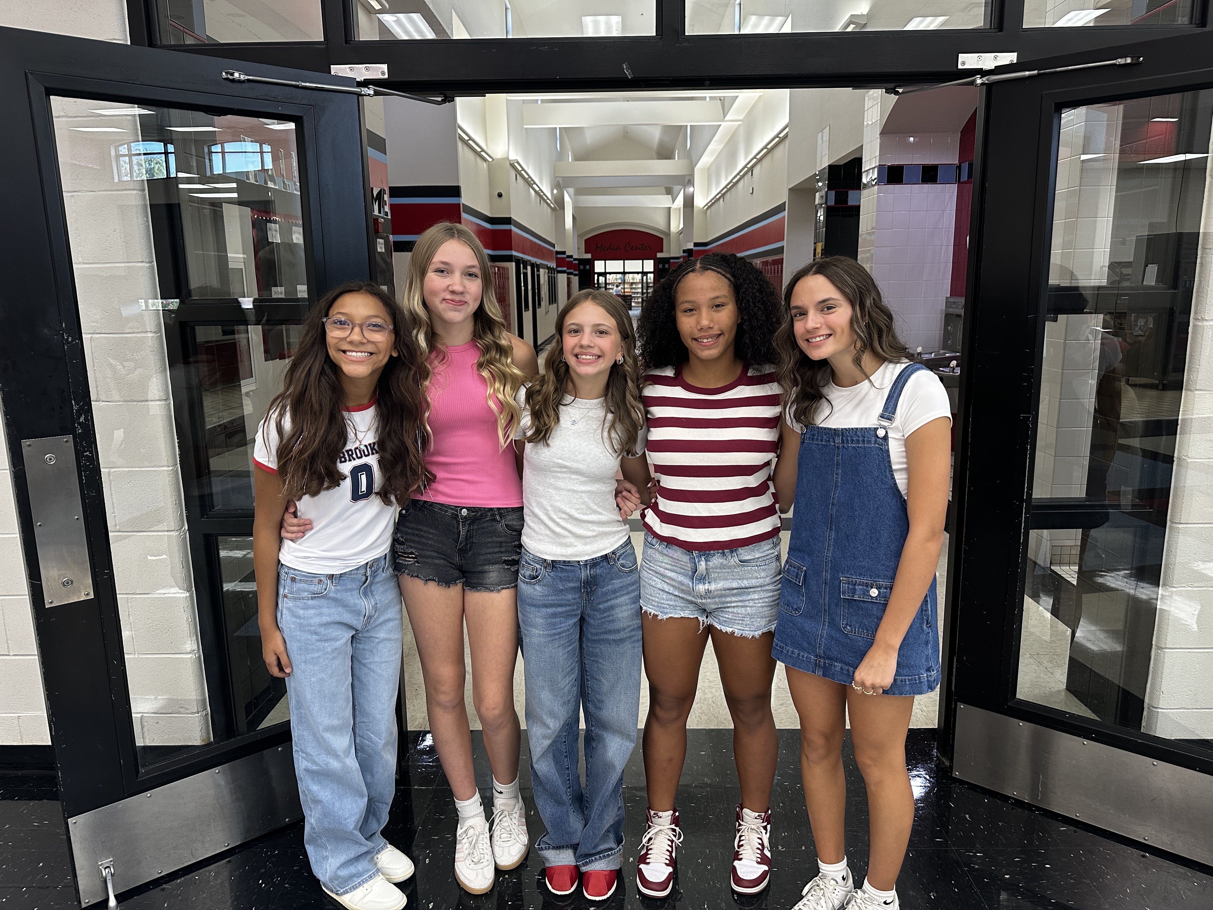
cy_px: 455
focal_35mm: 24
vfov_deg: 56.8
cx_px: 606
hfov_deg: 71.6
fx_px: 841
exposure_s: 1/60
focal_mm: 6.86
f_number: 1.78
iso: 200
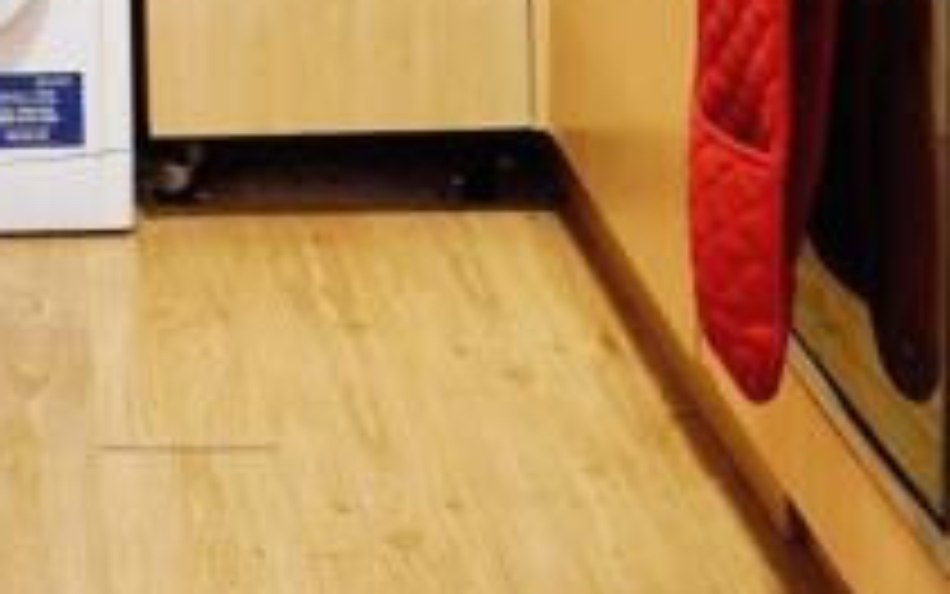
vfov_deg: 14.0
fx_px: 2046
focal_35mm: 79
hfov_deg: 24.6
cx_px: -59
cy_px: -583
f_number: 8
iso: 320
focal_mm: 16
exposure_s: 1/2
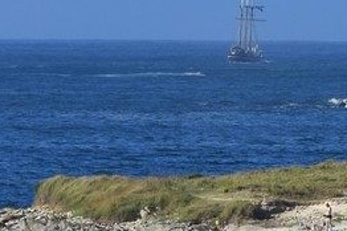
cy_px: 390
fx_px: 11764
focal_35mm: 1222
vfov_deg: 1.1
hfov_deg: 1.7
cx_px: 914
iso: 200
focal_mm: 200
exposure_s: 1/250
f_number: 13
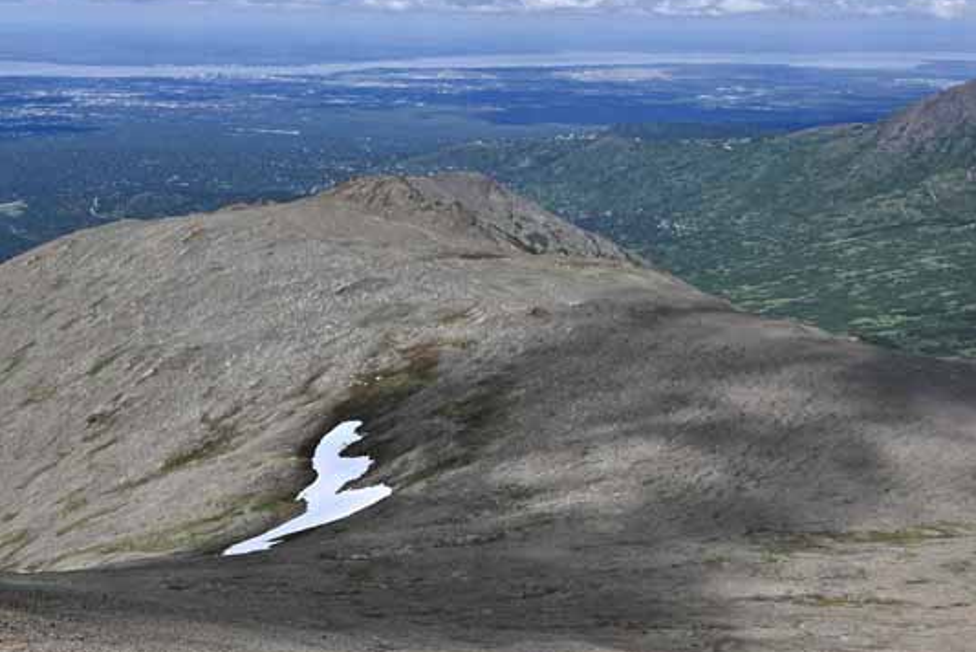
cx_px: 350
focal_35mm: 48
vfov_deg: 28.0
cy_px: 231
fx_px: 1302
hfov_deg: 40.7
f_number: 5
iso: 100
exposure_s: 1/1600
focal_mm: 32
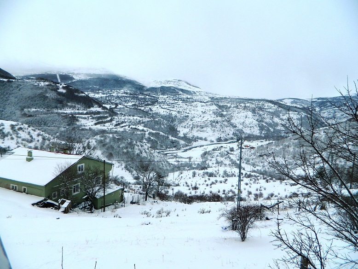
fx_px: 259
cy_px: 134
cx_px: 179
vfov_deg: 54.9
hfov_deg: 69.4
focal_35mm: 25
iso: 80
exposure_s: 1/200
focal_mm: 4.5
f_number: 8.7
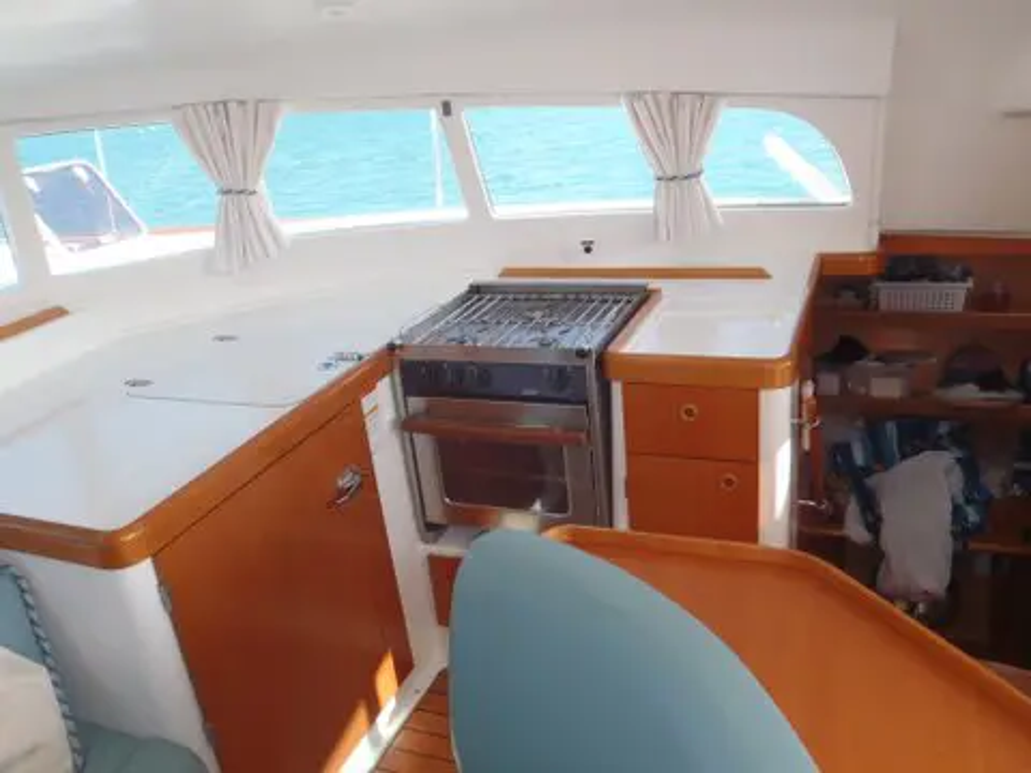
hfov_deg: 63.4
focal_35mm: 28
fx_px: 834
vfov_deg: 49.7
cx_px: 516
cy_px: 386
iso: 64
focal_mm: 5
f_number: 4
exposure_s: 1/80
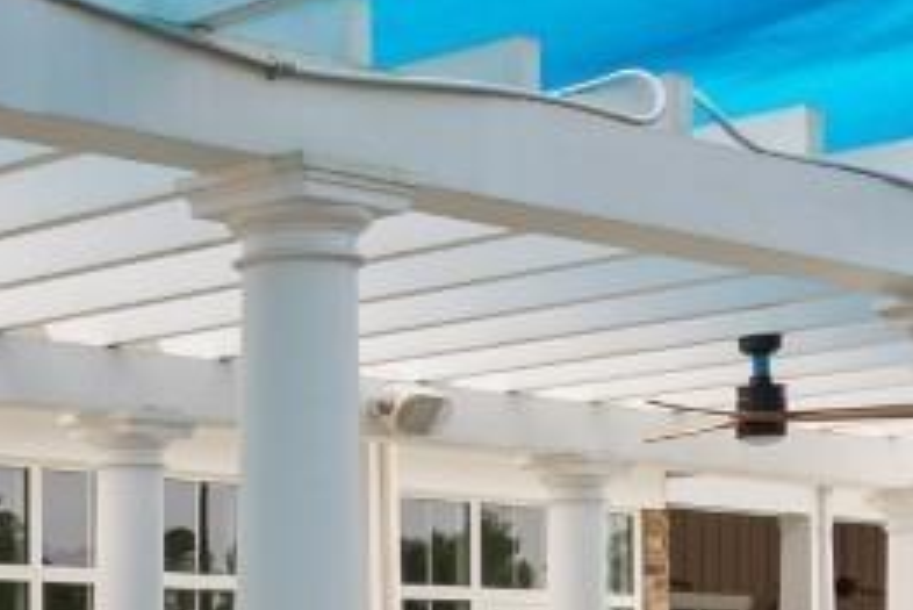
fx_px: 2512
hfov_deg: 19.3
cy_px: 680
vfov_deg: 13.5
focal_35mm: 99
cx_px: -220
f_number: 4.8
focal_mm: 11
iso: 100
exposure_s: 1/25
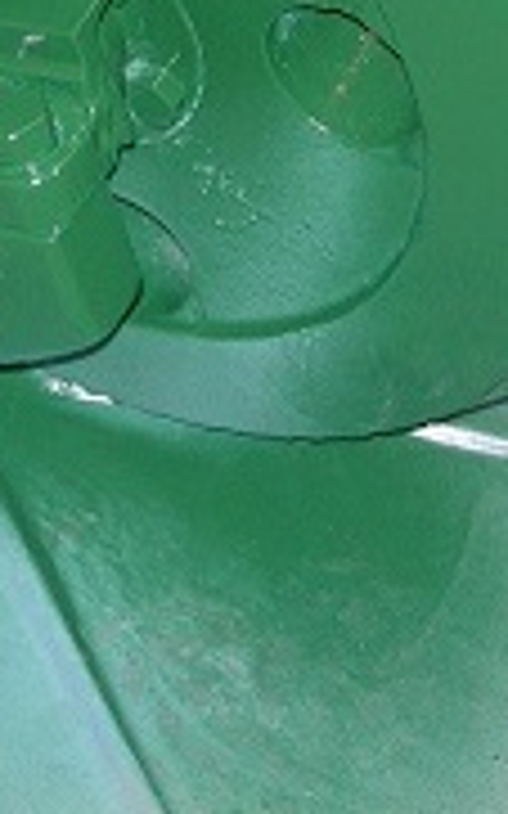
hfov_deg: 10.8
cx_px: -4
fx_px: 2660
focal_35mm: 120
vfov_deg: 17.1
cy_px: 72
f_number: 2.8
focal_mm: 7.8
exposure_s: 1/60.1
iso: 171
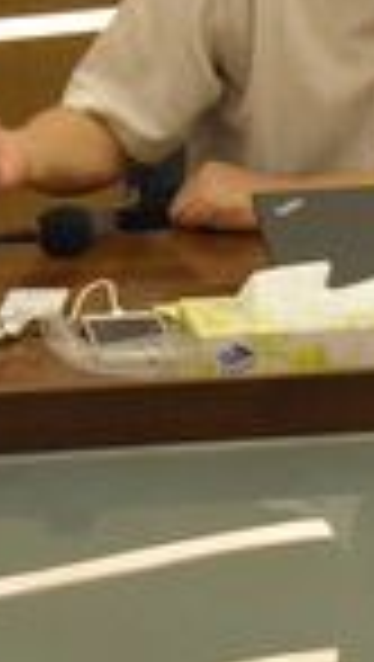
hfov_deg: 6.3
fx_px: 3375
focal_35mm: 192
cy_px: -169
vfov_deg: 11.0
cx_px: 415
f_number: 8
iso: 6400
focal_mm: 30
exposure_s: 1/60
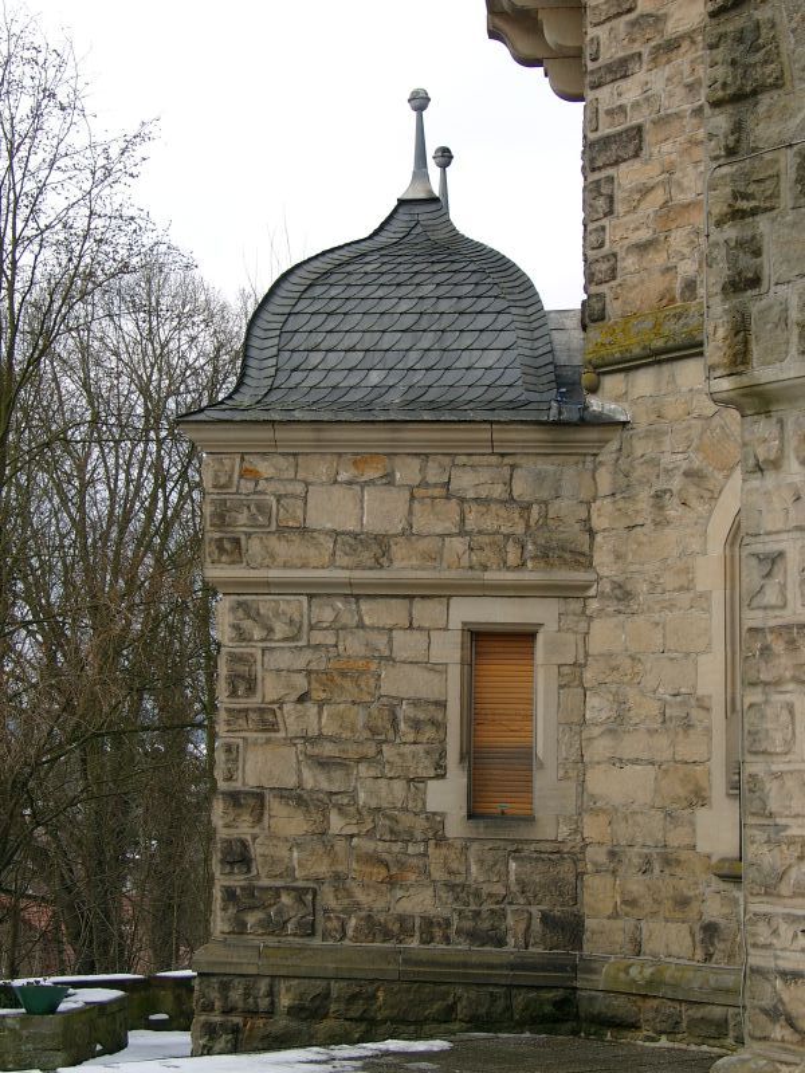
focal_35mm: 69
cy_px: 536
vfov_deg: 28.2
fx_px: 2139
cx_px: 402
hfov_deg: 21.3
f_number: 4
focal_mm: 14.22
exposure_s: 1/238
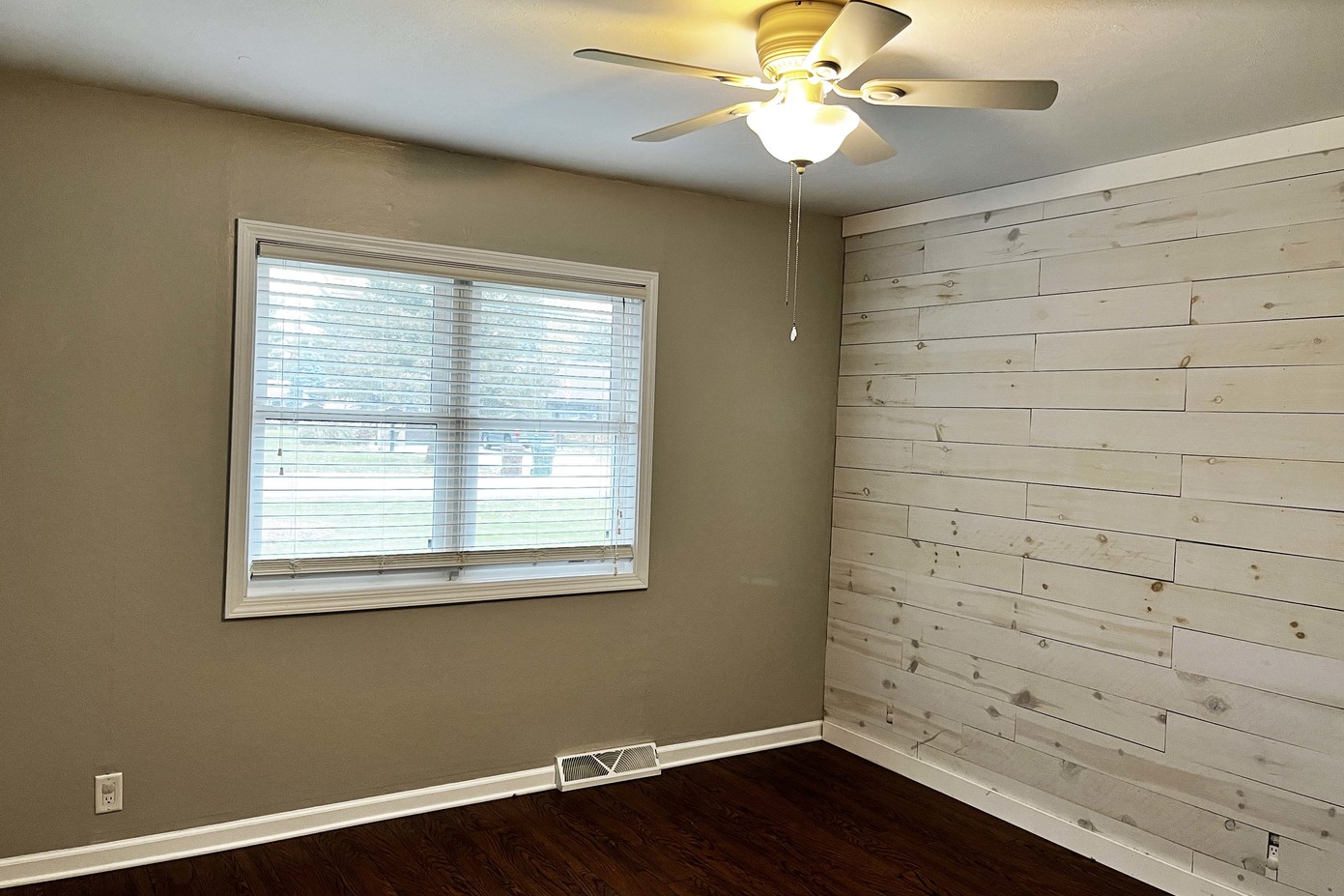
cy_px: 449
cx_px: 672
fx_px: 1045
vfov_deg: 46.4
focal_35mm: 28
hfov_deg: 65.5
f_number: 1.6
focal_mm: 5.1
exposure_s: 1/60
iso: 100
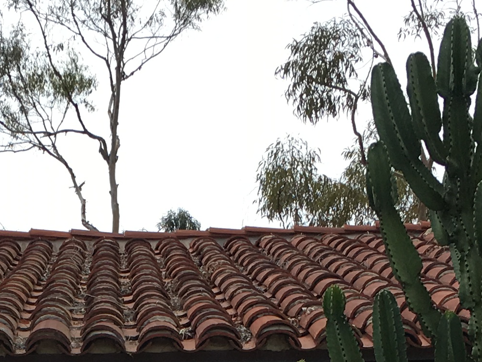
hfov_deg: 16.7
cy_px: 691
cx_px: 80
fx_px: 1630
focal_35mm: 117
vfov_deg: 11.6
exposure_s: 1/1115
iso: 25
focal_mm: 4.15
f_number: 2.2
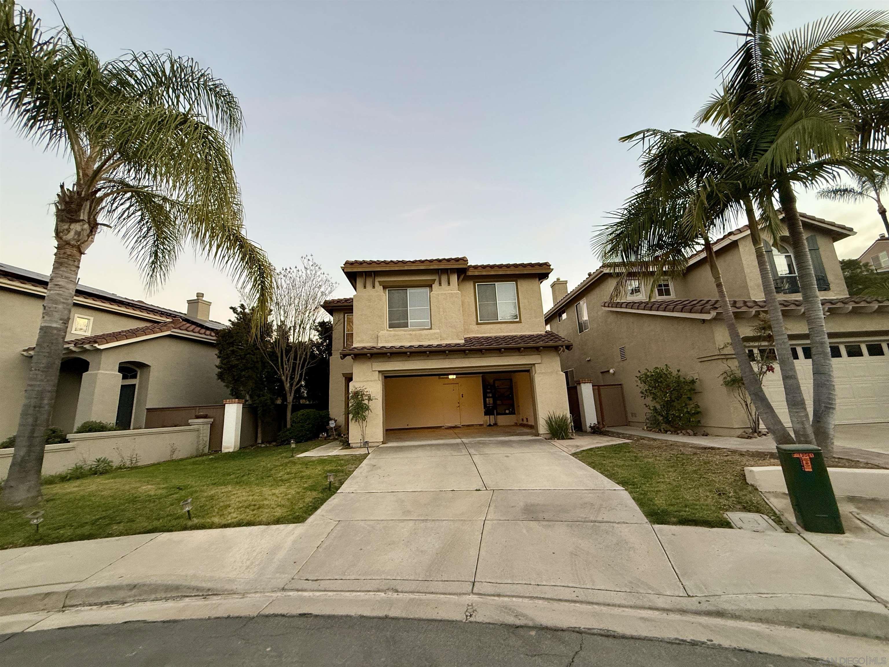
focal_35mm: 14
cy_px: 334
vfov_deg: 85.7
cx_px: 444
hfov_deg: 102.1
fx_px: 360
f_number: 2.2
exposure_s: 1/99
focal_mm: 2.22
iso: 200
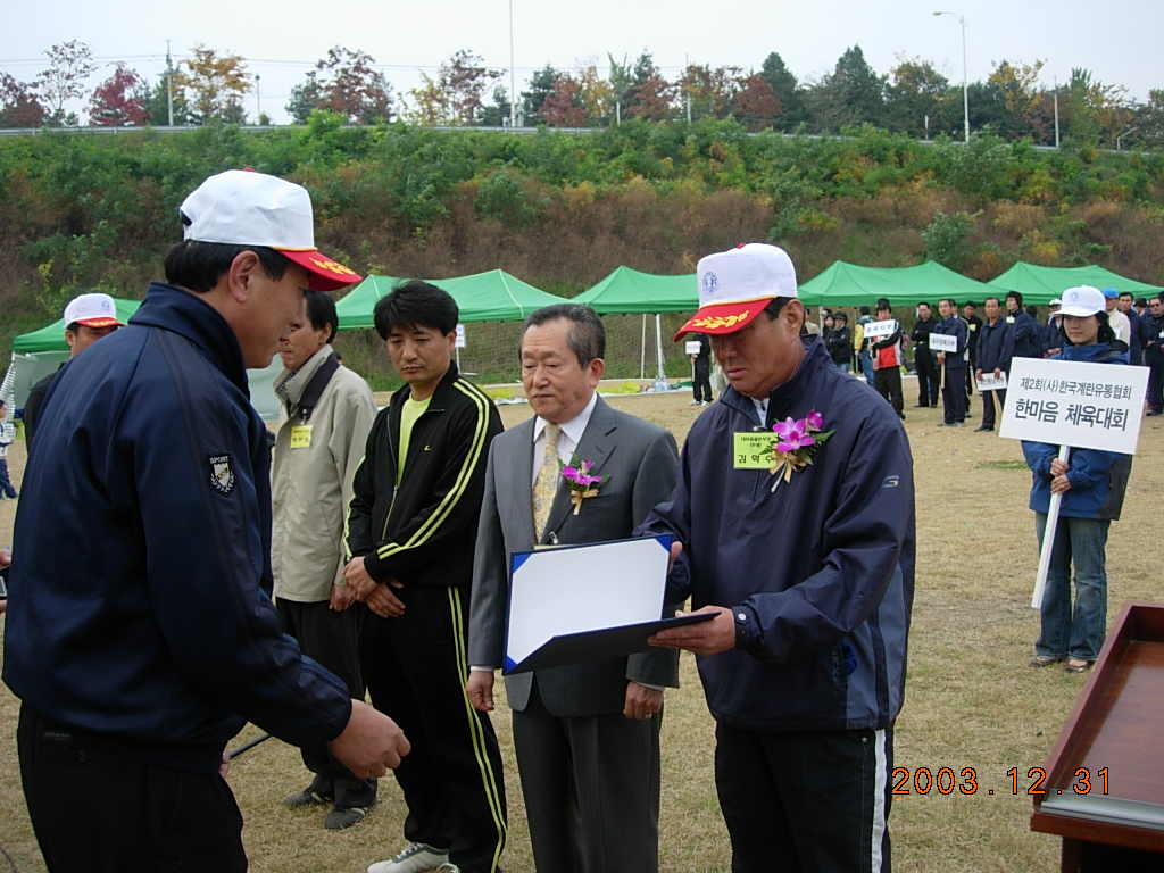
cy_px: 436
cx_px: 582
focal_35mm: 38
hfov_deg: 49.0
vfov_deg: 37.7
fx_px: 1278
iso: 64
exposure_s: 1/558
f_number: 2.8
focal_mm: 7.8
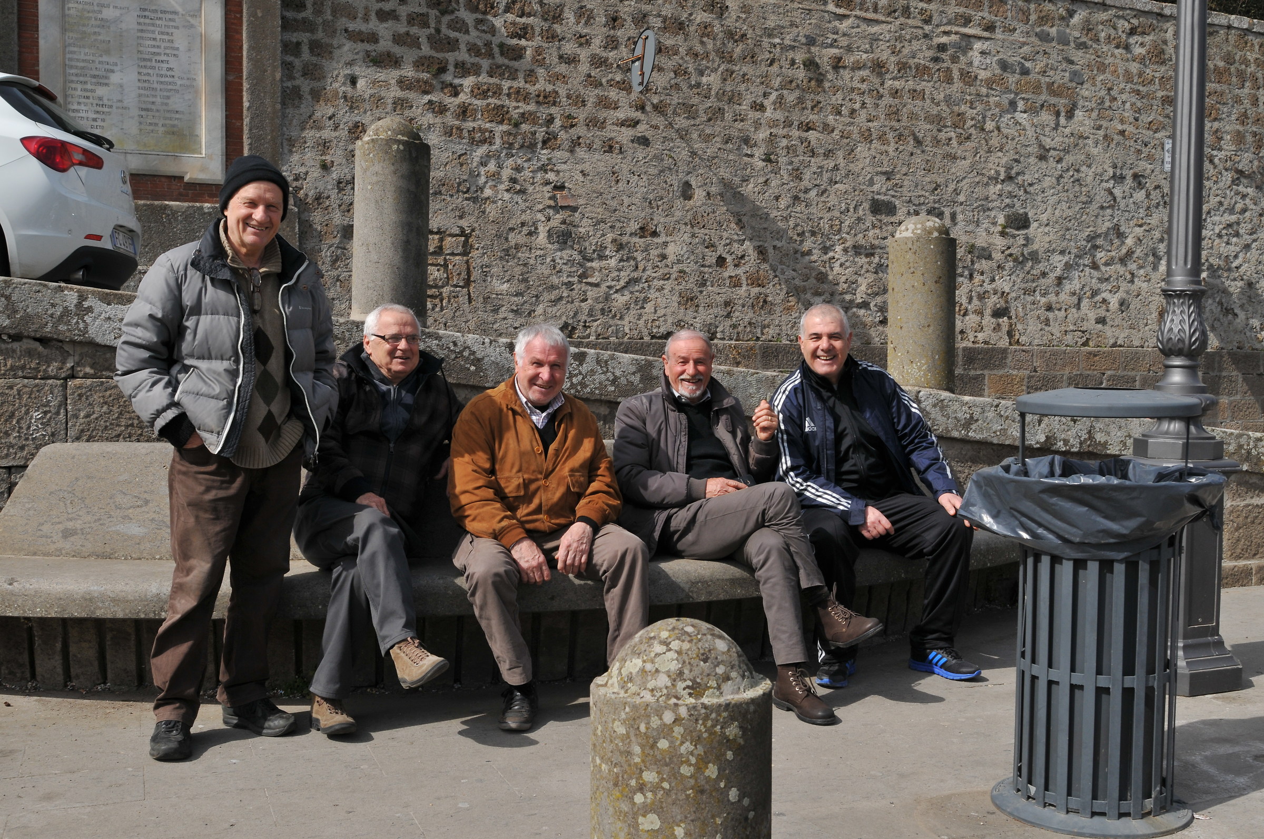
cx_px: 632
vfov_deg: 36.8
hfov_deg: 53.2
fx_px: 1262
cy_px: 420
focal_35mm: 36
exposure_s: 1/400
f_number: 10
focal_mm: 24
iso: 200
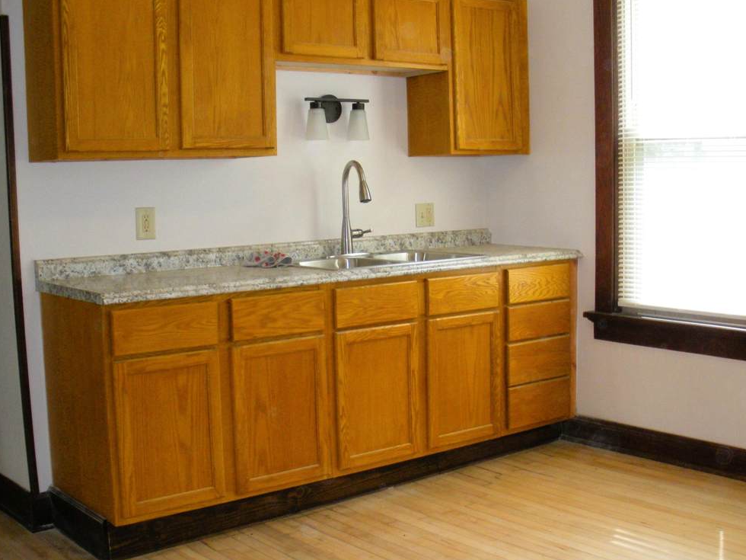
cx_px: 423
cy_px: 339
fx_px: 1013
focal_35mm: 47
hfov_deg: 40.4
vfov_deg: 30.8
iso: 205
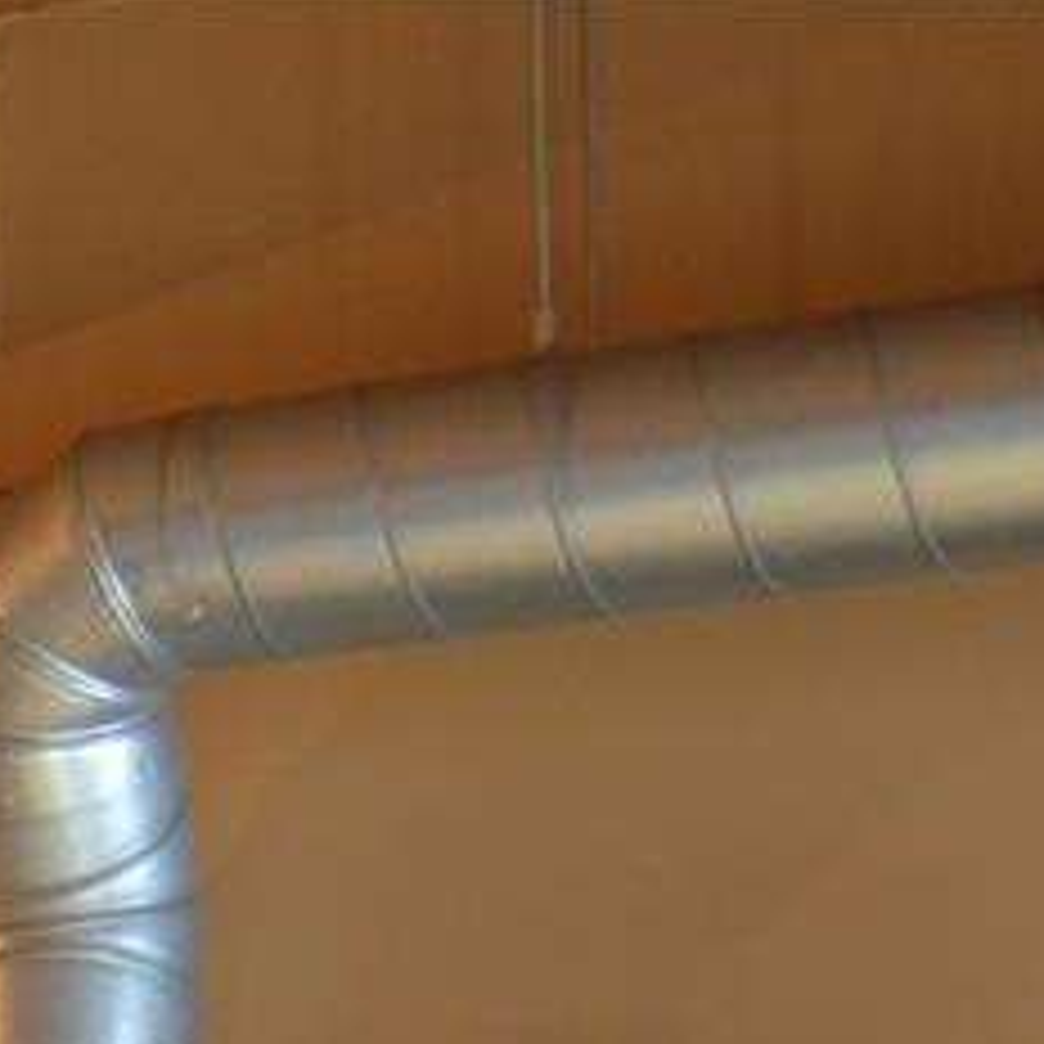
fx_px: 5391
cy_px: 2383
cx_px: -1858
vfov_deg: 9.9
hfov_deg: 9.3
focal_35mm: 158
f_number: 3.5
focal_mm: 18
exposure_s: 1/20
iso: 400
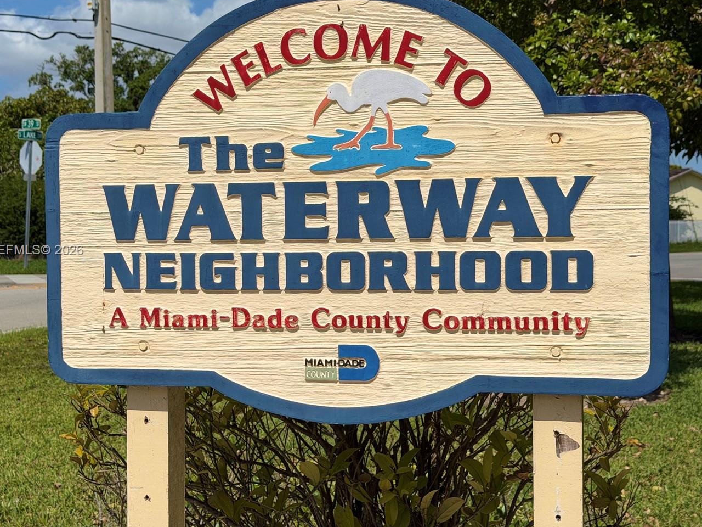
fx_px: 1217
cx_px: 351
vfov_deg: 24.4
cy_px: 251
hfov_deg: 32.2
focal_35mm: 60
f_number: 1.78
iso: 80
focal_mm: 6.76
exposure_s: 1/16129
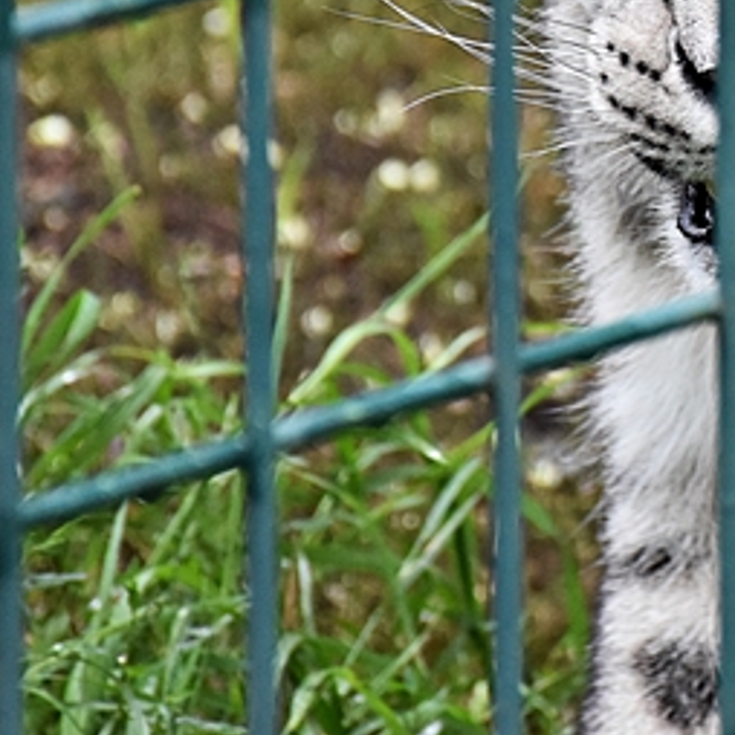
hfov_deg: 2.4
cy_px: 109
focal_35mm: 719
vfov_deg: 2.4
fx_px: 17272
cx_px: 897
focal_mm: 140
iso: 1250
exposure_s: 1/500
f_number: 5.6
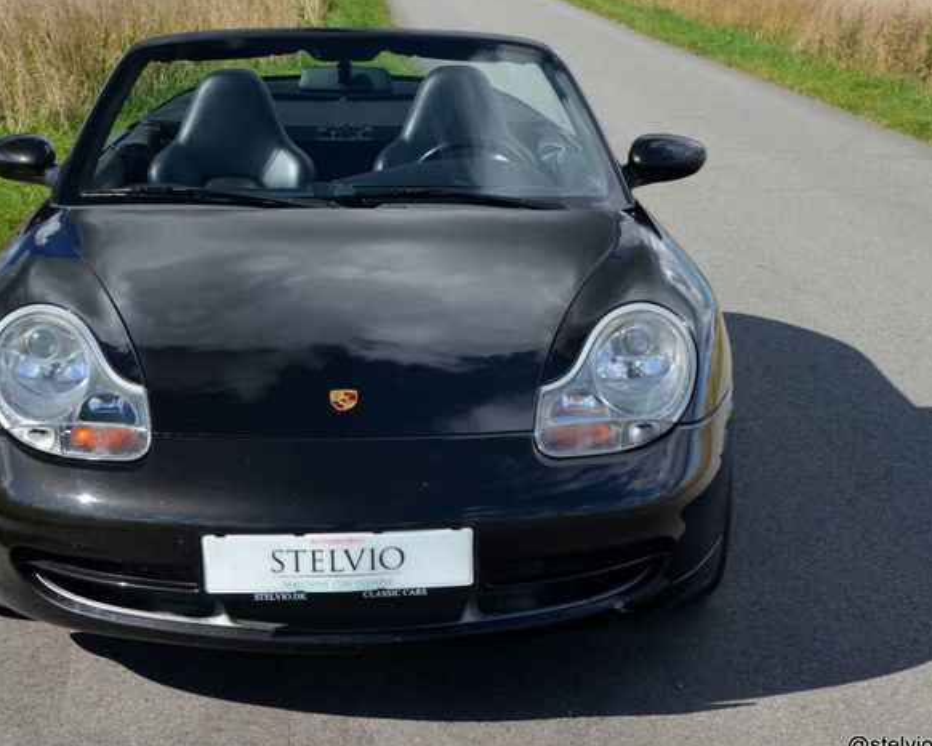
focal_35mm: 63
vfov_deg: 24.2
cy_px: 375
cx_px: 378
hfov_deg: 29.9
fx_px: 1738
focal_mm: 34
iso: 200
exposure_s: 1/250
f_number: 8
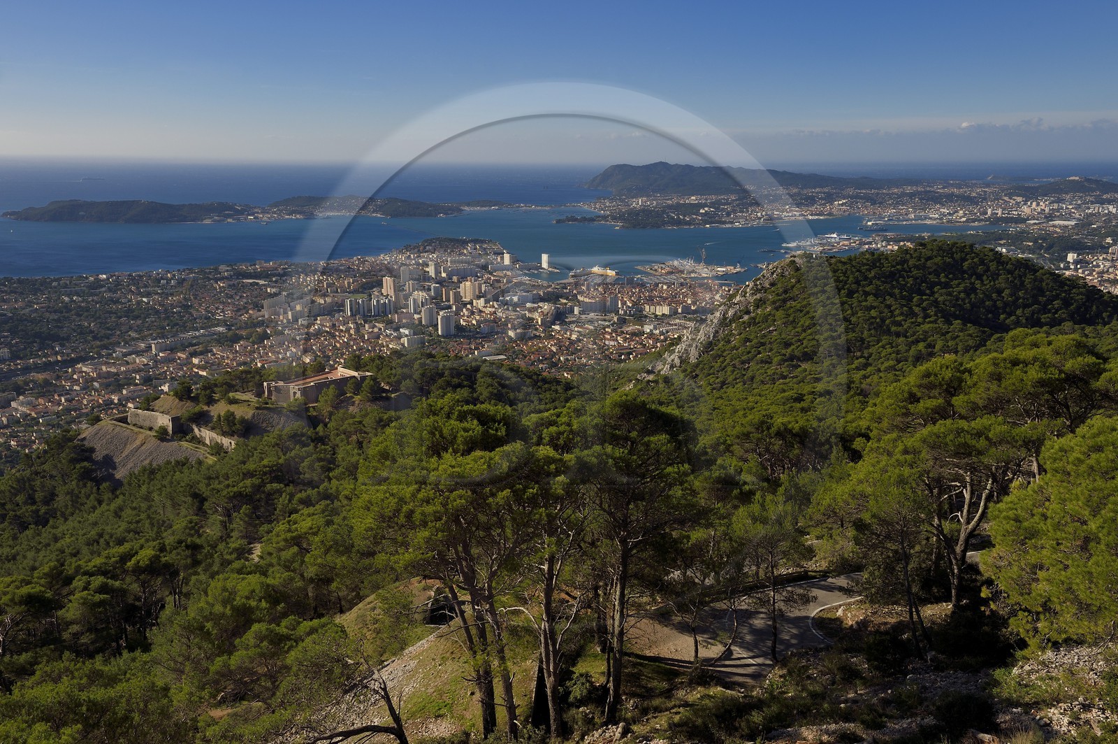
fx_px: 962
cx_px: 559
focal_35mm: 31
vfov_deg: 42.3
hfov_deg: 60.3
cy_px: 372
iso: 200
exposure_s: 1/320
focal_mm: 31
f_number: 11
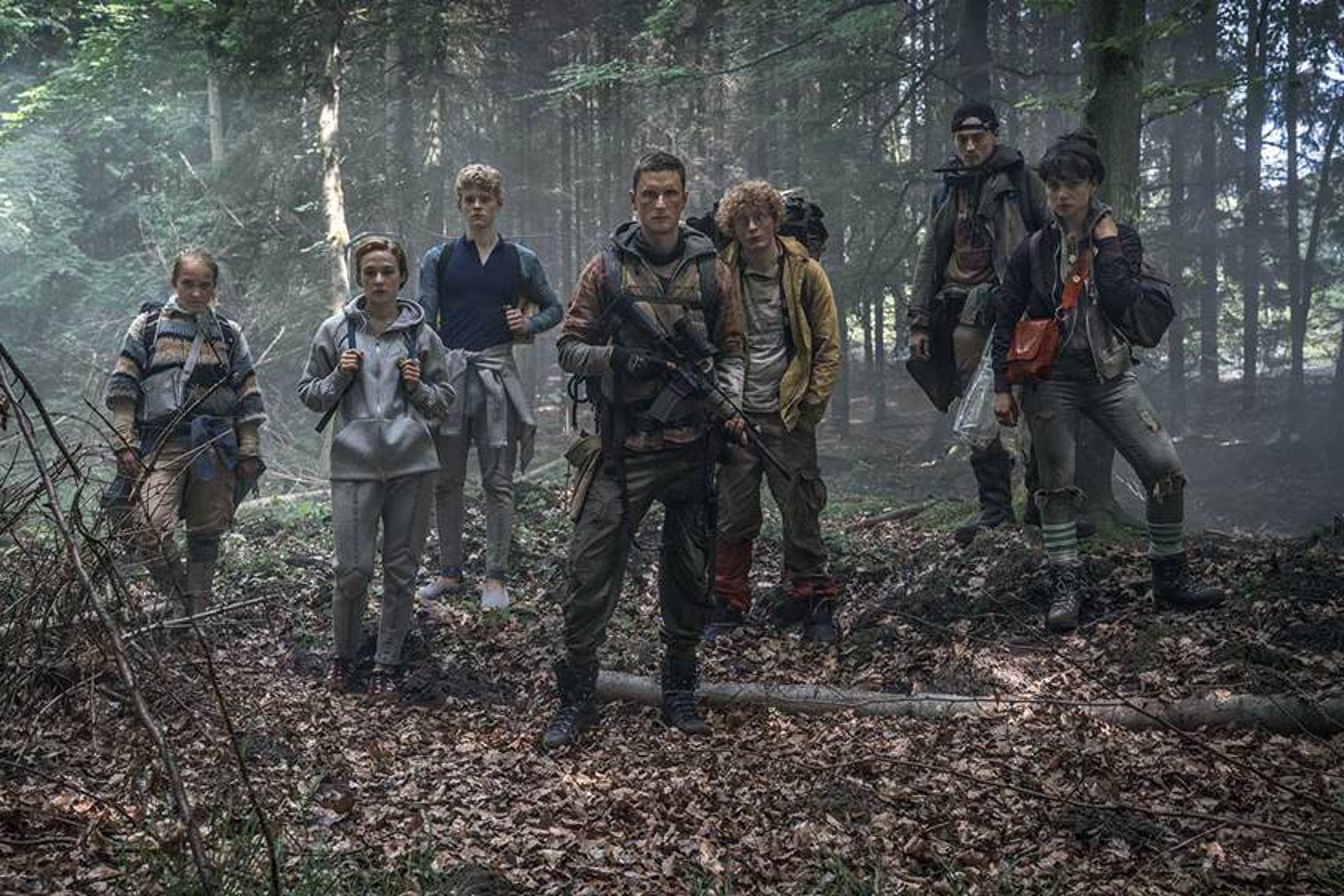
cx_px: 672
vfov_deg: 31.2
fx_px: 1605
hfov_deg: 45.4
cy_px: 448
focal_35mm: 43
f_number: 5.6
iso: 500
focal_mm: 43
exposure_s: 1/125
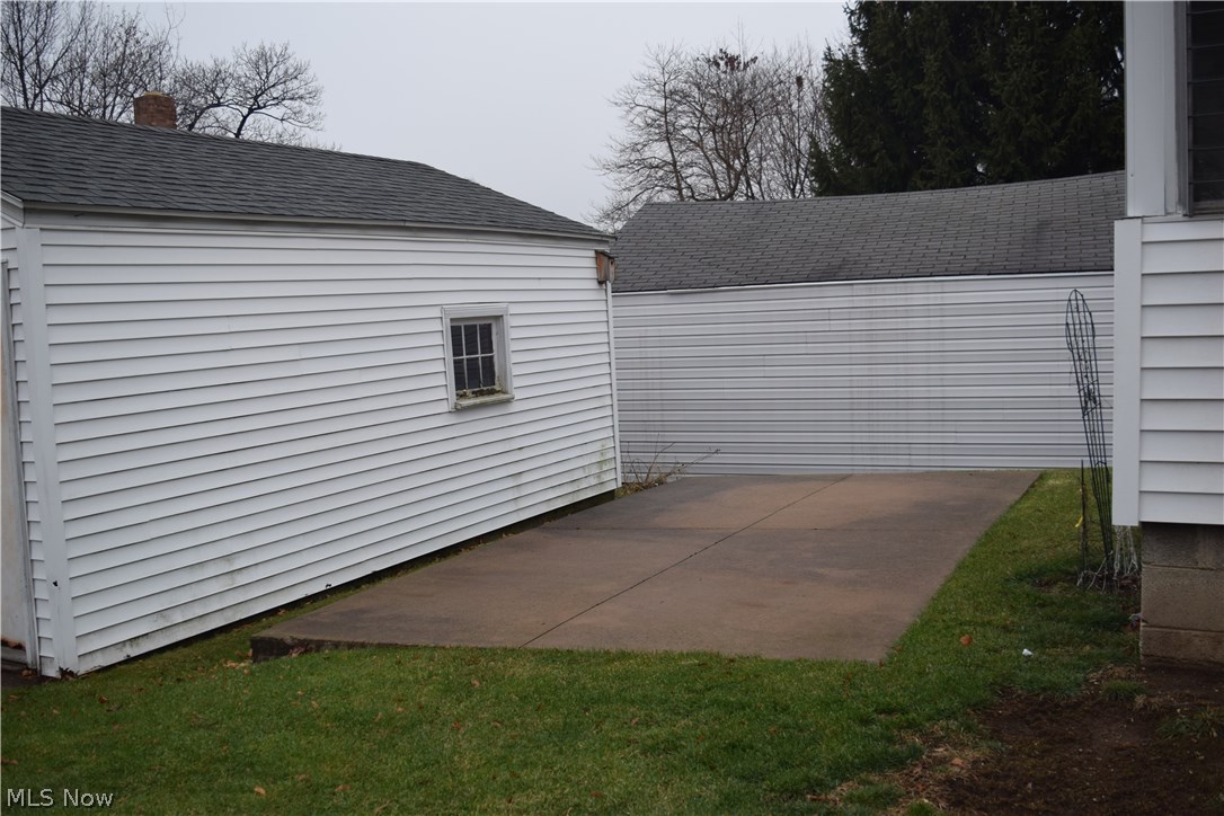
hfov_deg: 57.2
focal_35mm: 33
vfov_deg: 40.0
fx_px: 1122
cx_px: 612
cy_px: 408
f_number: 4.5
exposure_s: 1/80
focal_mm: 22
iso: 400
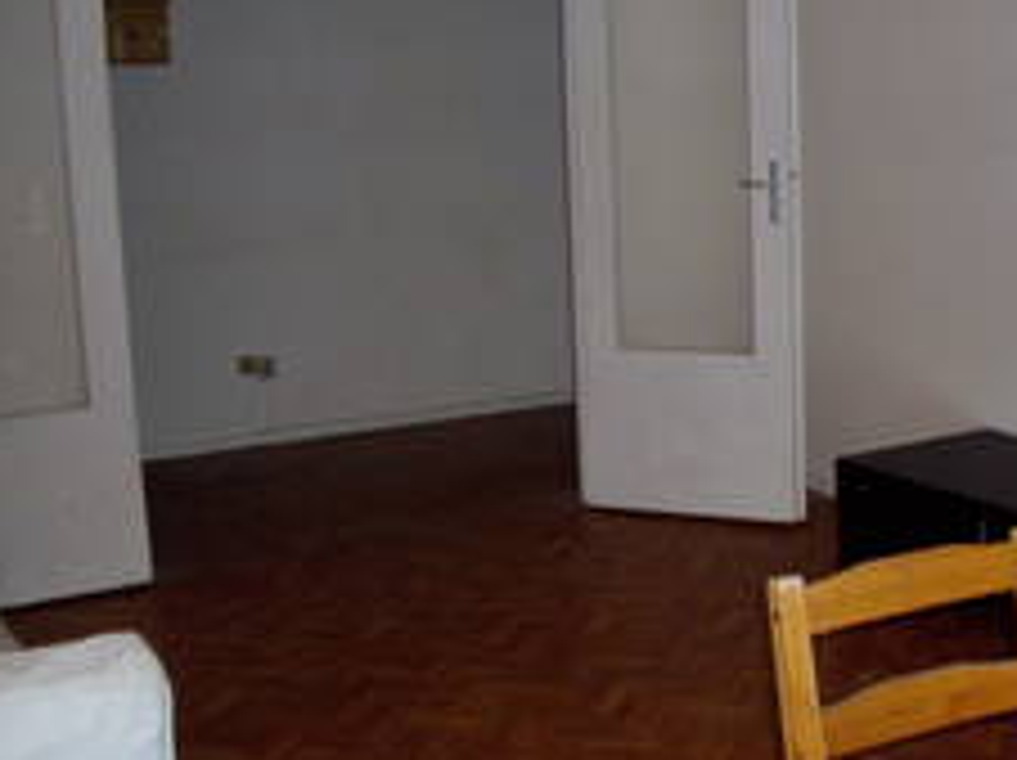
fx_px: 1732
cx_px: 788
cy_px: 378
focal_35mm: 59
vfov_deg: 24.8
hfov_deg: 32.0
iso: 252
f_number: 2.8
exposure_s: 1/50
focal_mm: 6.2
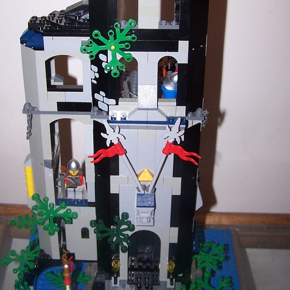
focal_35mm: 58
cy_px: 110
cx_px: 133
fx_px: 550
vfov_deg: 29.4
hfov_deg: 29.5
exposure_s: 1/60
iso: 80
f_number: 2.8
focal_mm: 6.3
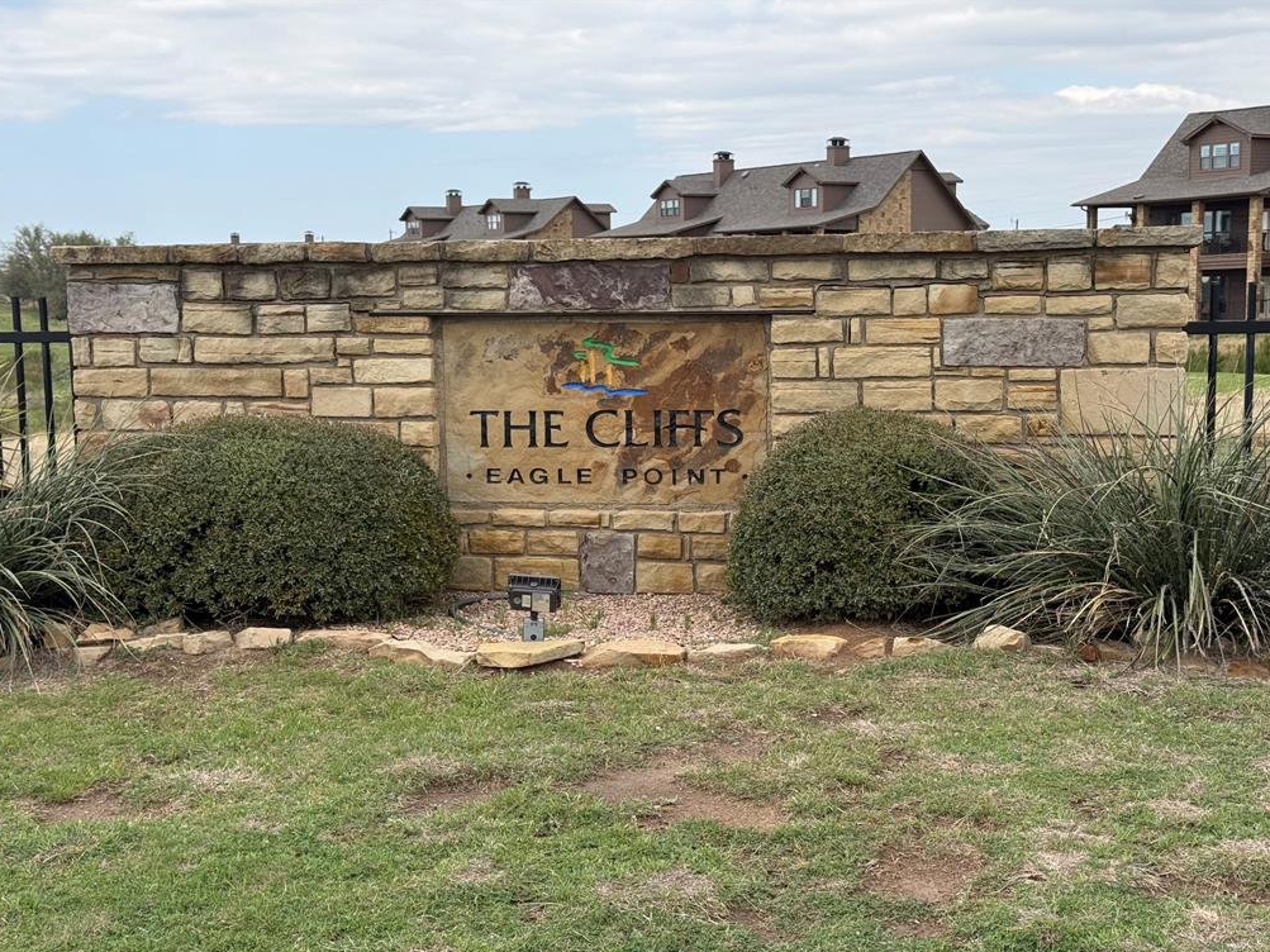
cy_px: 482
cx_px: 632
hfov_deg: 38.9
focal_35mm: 49
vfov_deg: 29.7
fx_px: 1798
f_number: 1.78
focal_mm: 6.76
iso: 64
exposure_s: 1/2033
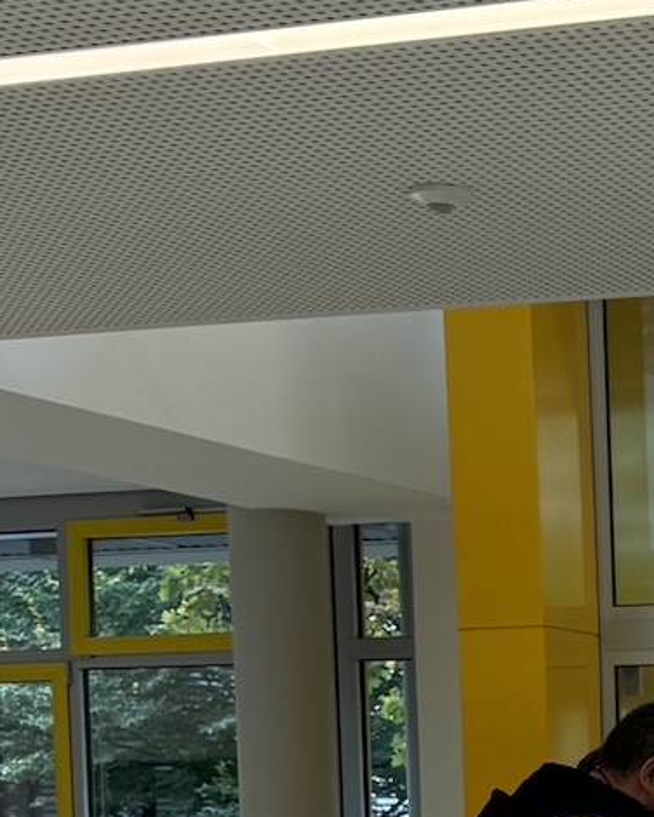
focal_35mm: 102
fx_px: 2468
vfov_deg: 17.9
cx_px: 1038
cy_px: 965
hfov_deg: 14.0
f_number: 1.78
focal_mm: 6.76
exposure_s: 1/121
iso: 64
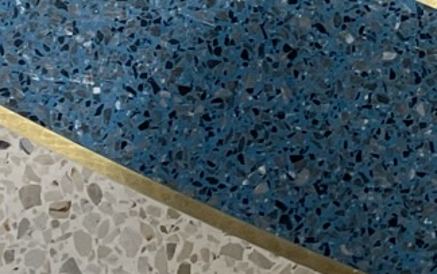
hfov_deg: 12.0
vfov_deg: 6.5
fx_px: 2074
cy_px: -701
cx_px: 147
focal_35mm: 174
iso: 125
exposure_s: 1/120
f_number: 1.6
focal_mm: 4.2
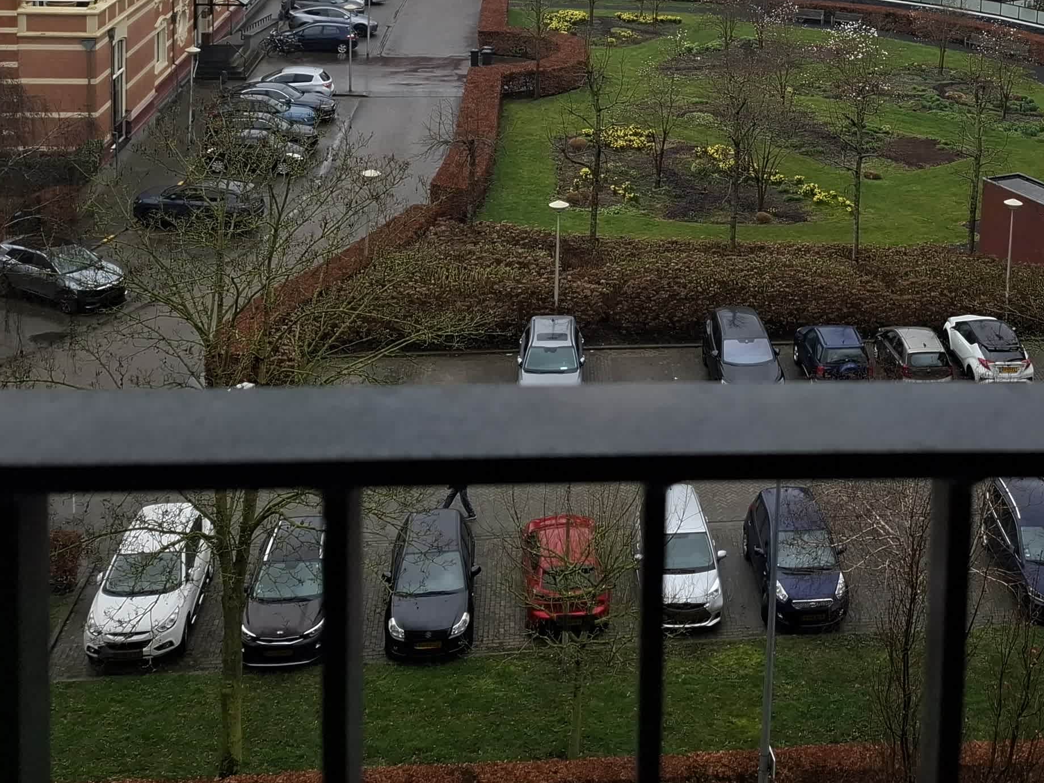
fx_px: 1538
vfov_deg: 26.4
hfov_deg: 36.4
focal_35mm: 51
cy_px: -73
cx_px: 808
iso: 50
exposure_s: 1/220
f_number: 1.8
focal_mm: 5.5
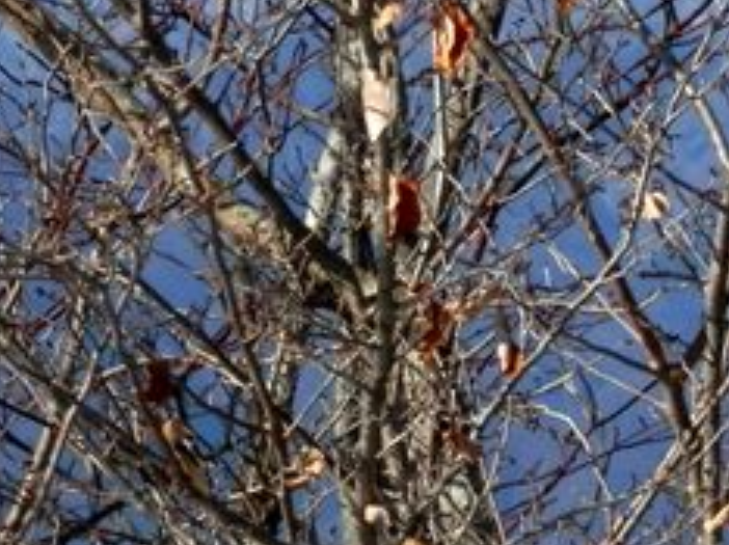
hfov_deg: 4.1
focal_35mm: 479
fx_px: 10077
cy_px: 168
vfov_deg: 3.1
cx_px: 1031
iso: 80
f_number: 5.4
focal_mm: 25.1
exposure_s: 1/640
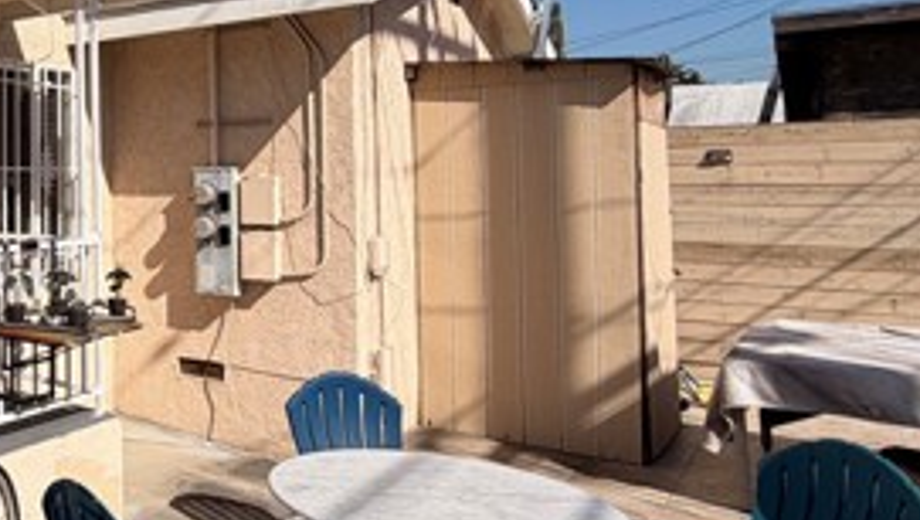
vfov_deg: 32.6
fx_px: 879
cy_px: 160
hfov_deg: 44.4
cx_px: -54
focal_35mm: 36
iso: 20
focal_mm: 2.22
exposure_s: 1/1613
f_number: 2.2
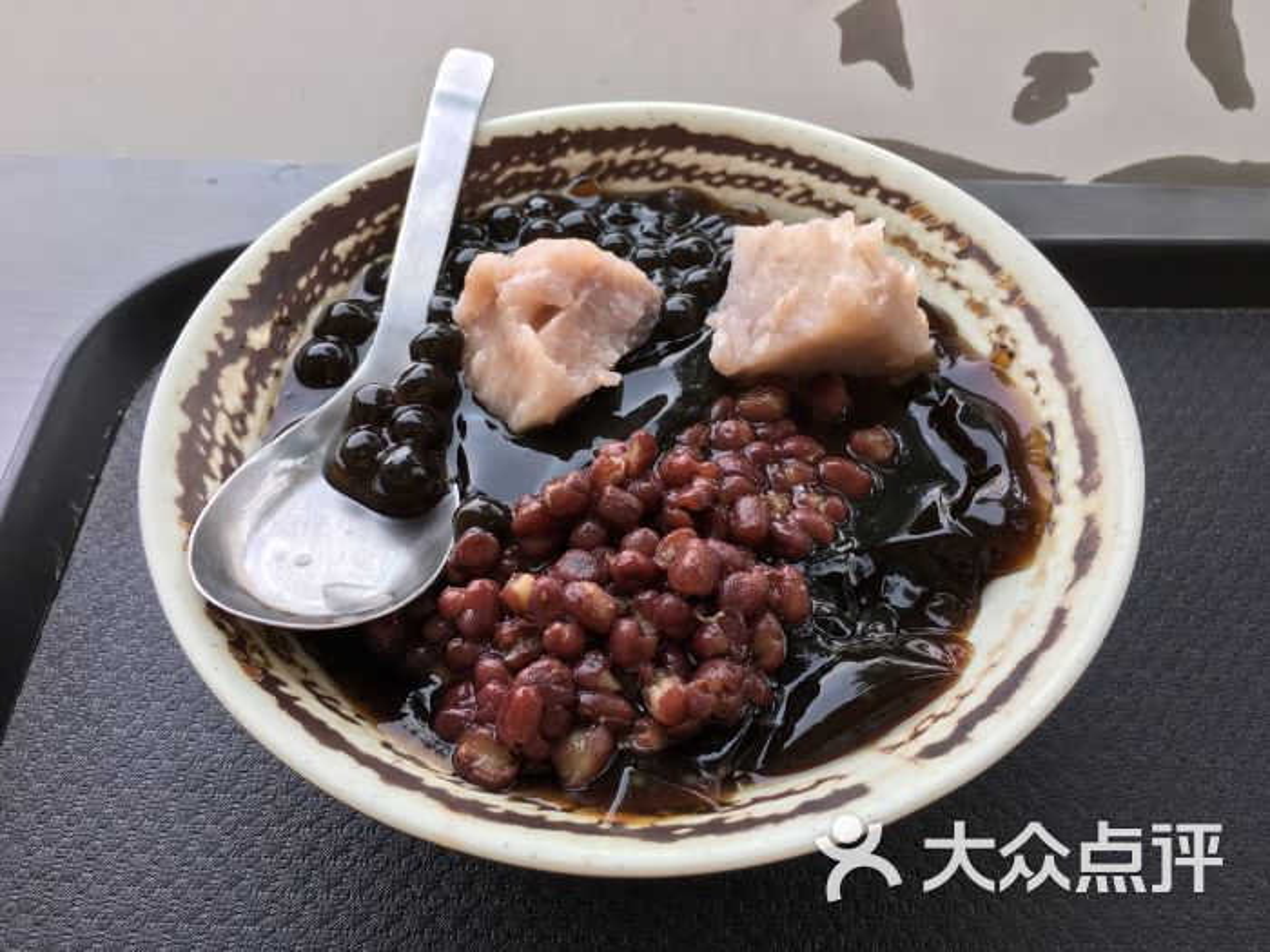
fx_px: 1064
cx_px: 635
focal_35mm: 29
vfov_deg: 48.2
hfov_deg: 61.7
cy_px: 476
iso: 32
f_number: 2.2
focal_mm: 4.15
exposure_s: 1/100
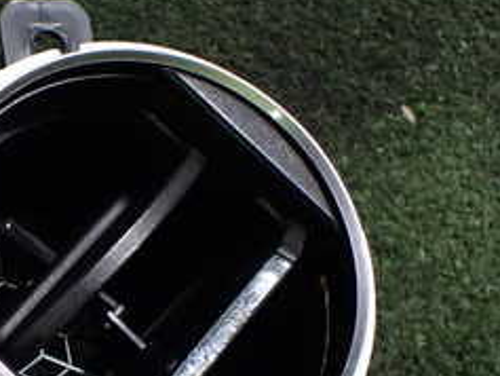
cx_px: -8
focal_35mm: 76
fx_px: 1098
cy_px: 311
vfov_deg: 19.2
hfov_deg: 24.4
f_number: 2.3
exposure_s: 1/125
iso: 800
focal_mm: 5.4
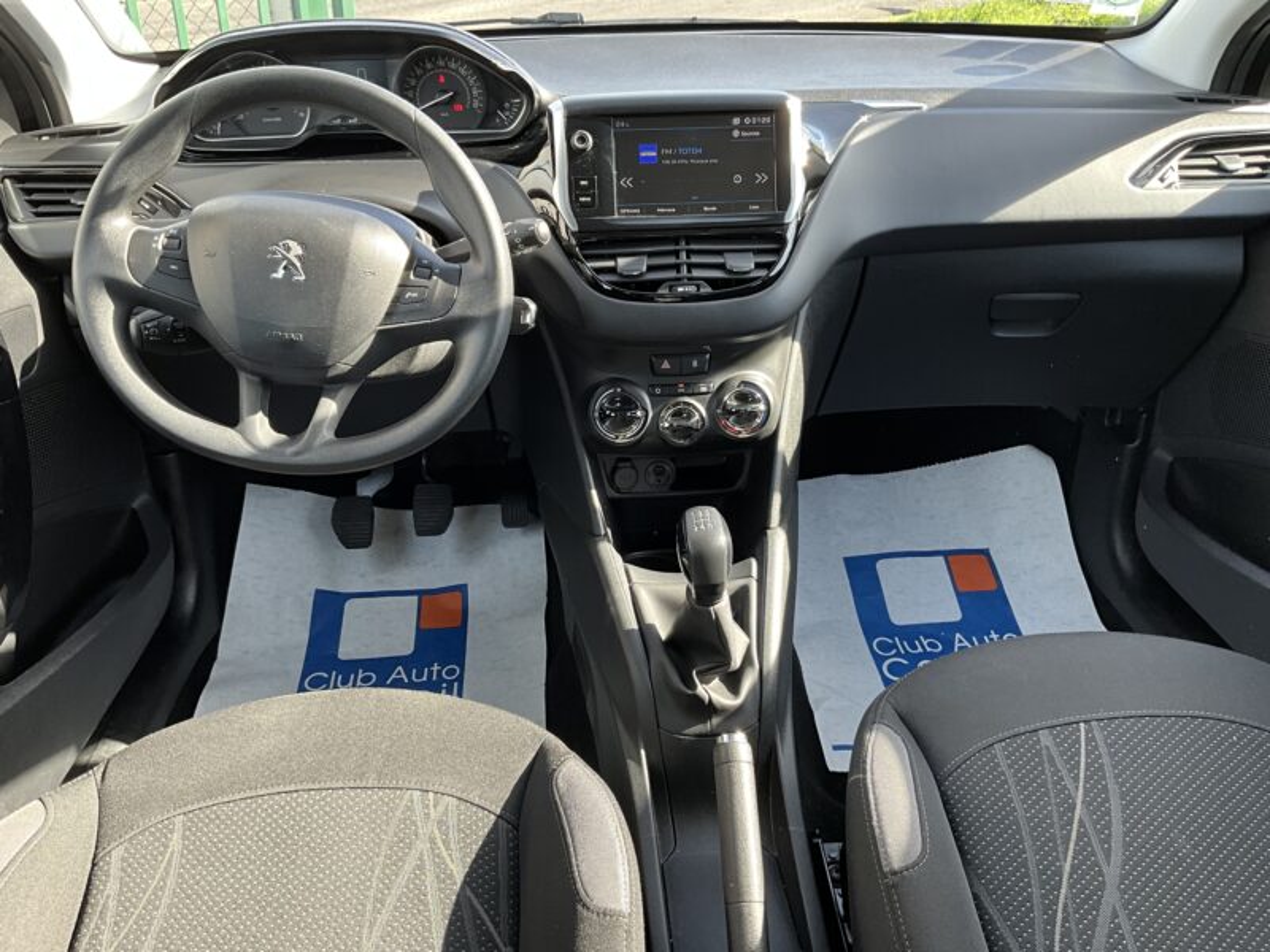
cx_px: 635
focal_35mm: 29
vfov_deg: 48.2
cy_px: 476
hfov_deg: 61.7
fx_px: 1064
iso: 40
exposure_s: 1/122
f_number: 1.8
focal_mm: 3
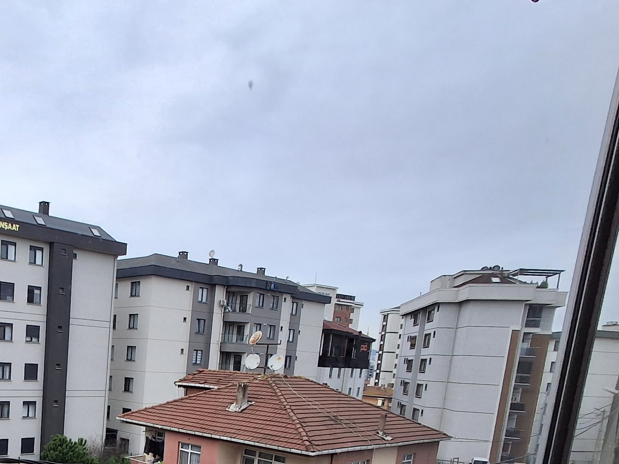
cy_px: 461
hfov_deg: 49.3
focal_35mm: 33
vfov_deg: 38.3
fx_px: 590
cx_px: 62
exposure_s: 1/247
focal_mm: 1.64
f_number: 2.2
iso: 40
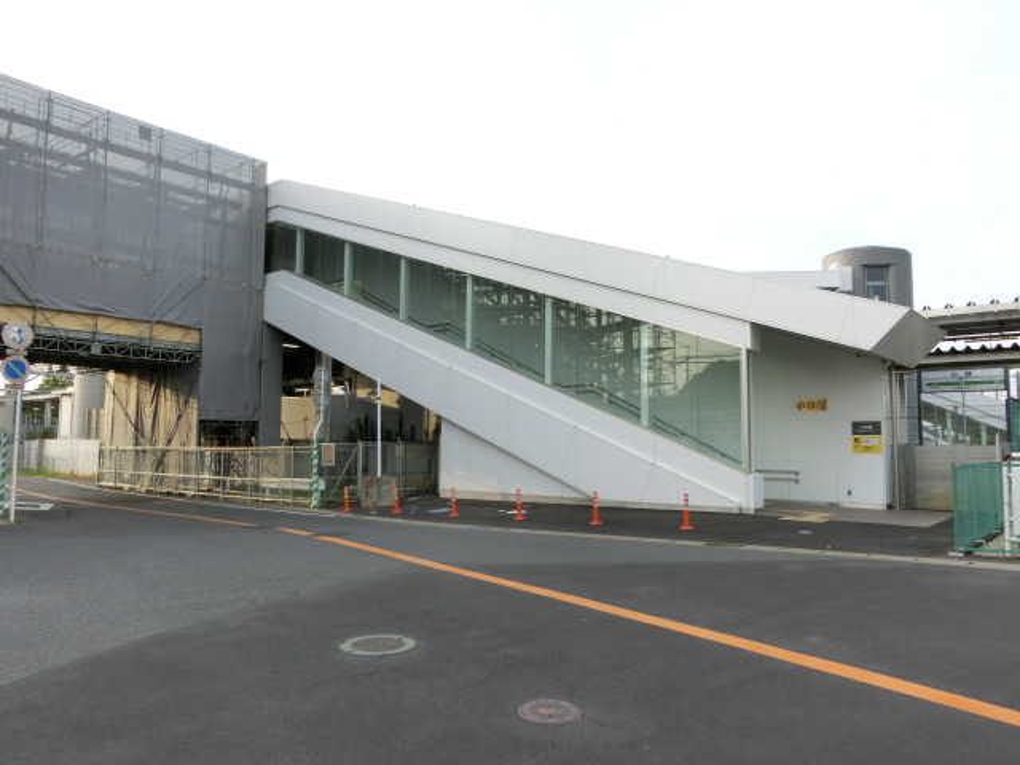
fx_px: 737
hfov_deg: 69.4
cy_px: 382
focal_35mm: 25
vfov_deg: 54.9
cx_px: 510
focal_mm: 4.5
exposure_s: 1/250
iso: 80
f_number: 3.5
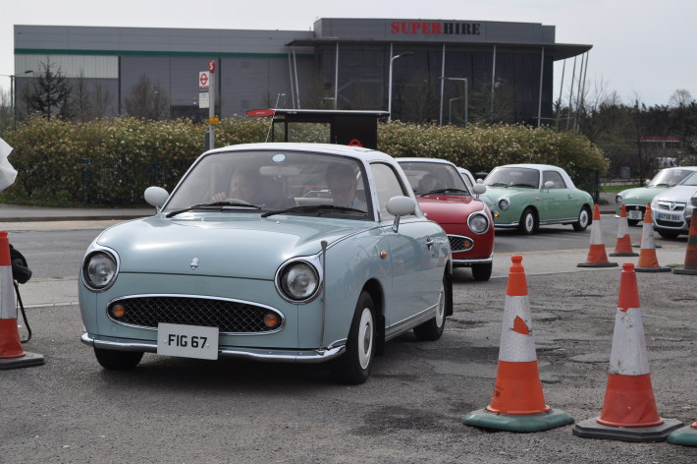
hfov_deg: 27.0
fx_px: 1451
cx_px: 348
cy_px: 232
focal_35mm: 75
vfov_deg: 18.1
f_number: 10
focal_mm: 50
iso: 200
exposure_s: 1/400
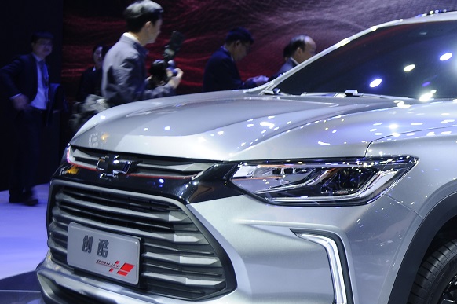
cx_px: 396
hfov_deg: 28.7
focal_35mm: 68
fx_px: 862
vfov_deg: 20.0
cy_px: 187
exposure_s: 1/20
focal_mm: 22
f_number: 3.8
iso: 200
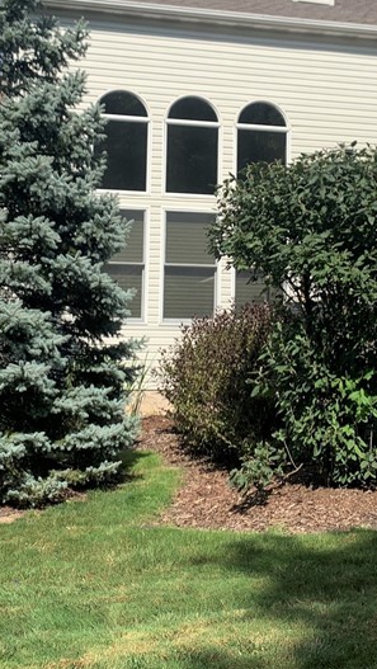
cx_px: 234
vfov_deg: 37.4
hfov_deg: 21.8
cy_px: 217
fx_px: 976
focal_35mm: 55
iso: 25
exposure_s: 1/2611
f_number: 1.8
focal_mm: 4.25
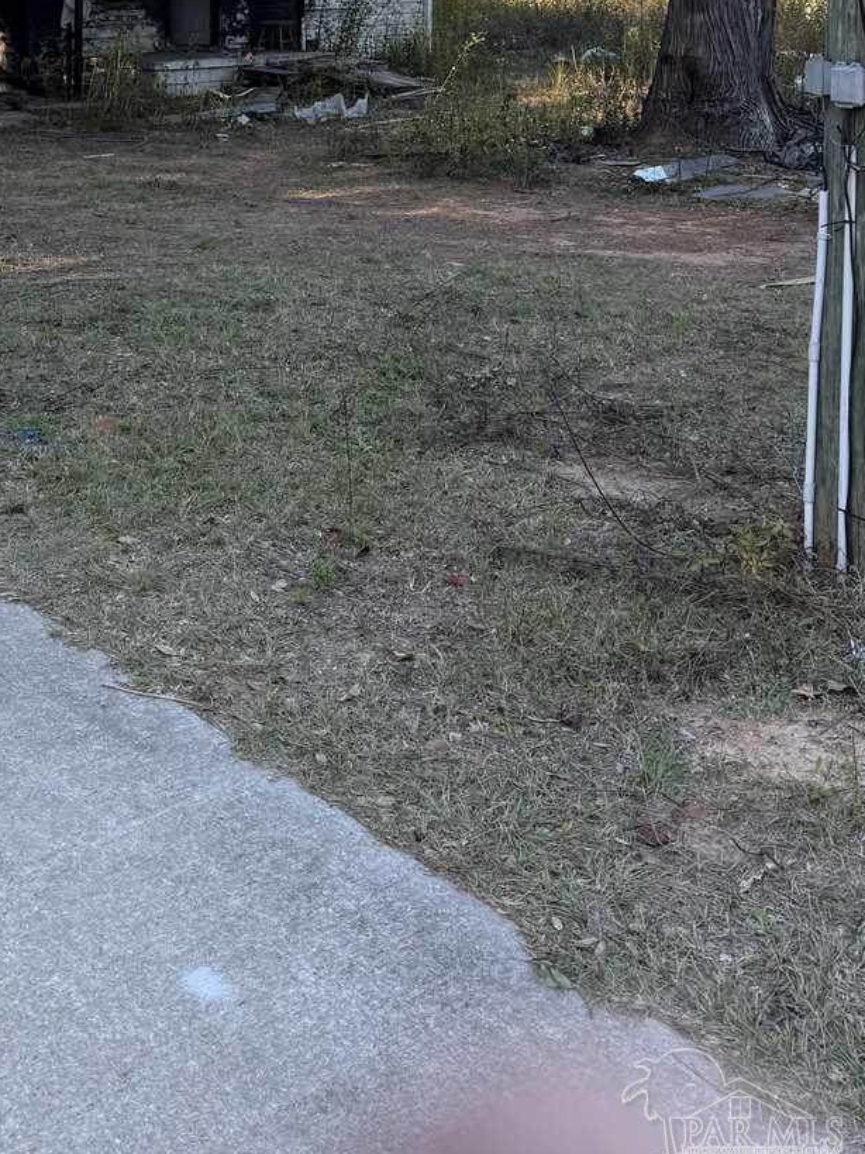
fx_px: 1500
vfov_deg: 39.2
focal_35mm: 45
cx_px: 63
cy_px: 120
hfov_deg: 30.5
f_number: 1.78
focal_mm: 6.76
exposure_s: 1/491
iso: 100
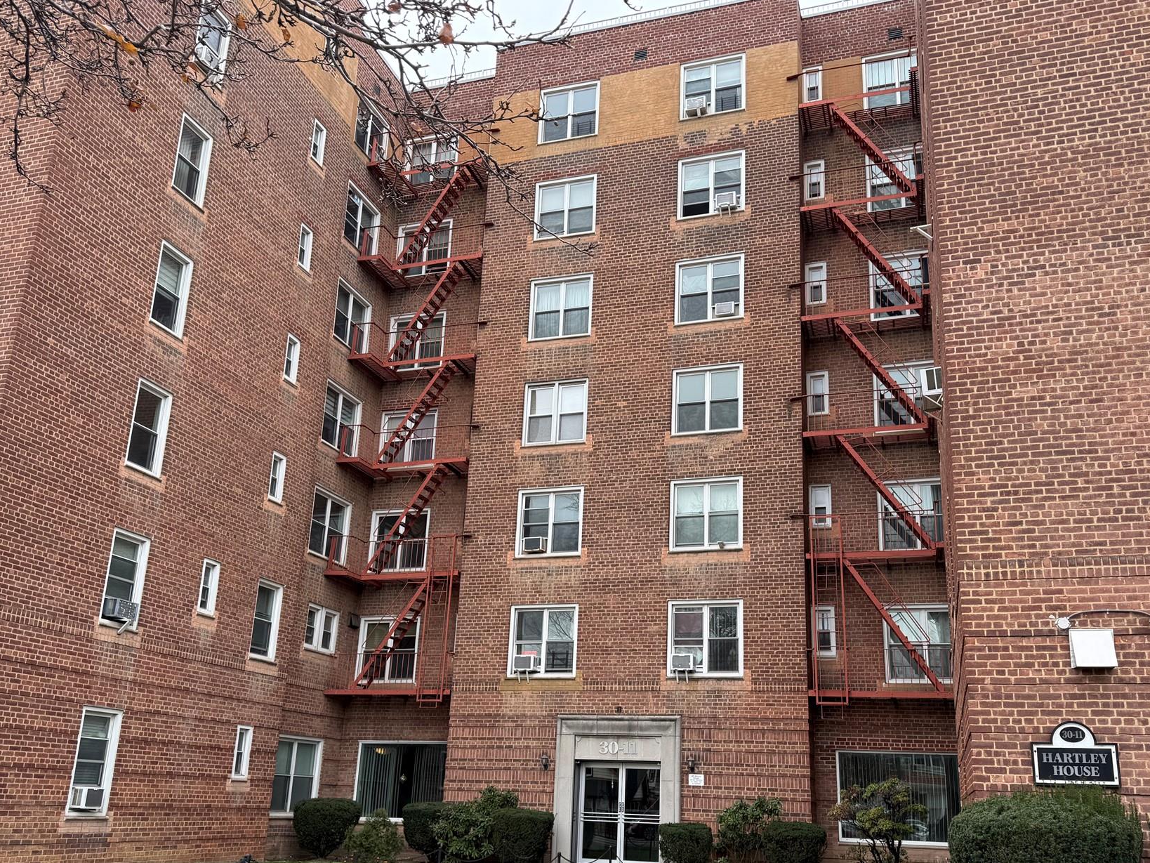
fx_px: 997
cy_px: 517
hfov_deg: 59.9
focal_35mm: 30
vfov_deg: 46.6
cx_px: 604
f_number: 1.78
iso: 80
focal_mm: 6.76
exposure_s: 1/308
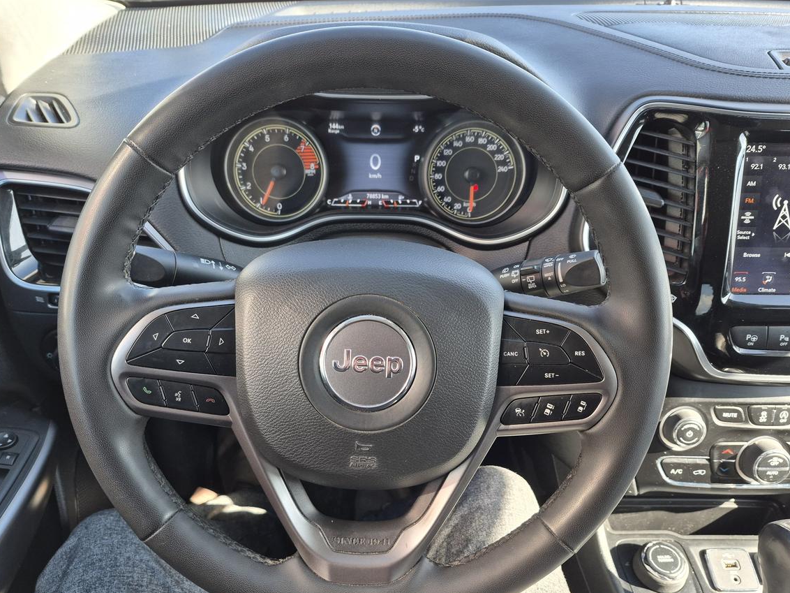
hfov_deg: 67.2
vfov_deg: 52.9
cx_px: 371
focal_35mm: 26
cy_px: 335
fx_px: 593
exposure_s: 1/180
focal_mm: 5.4
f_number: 1.8
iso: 64
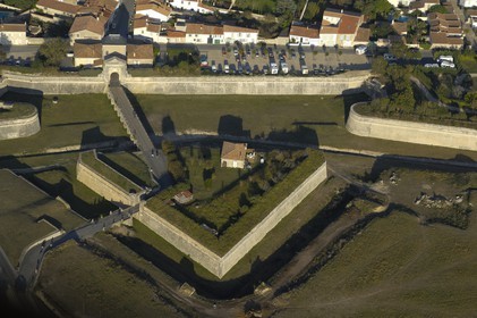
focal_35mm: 105
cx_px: 238
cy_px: 159
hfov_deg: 19.5
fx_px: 1390
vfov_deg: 13.0
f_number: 5
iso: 100
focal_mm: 70
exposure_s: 1/640
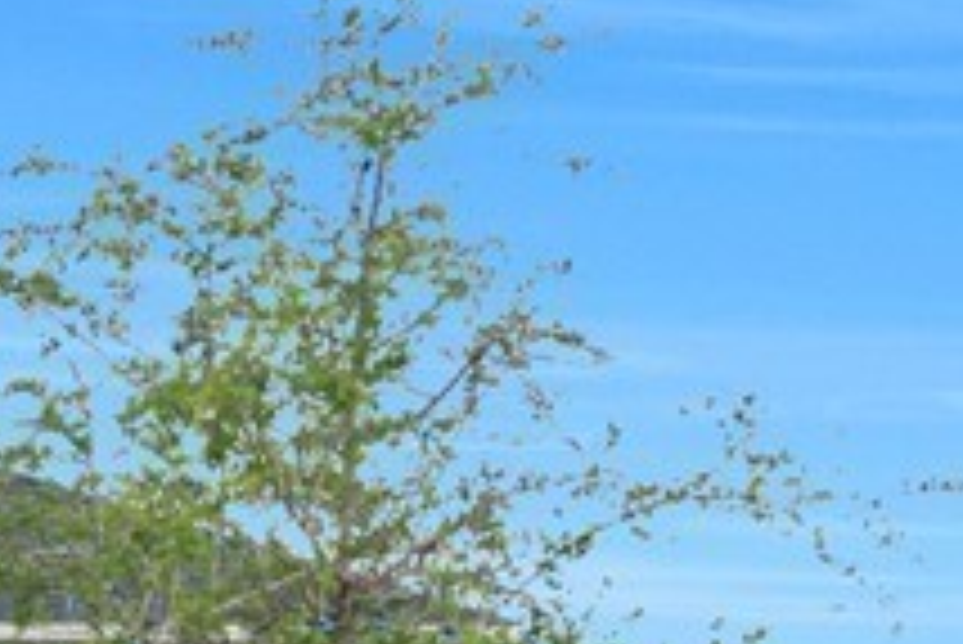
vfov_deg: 8.9
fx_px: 4069
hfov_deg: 11.9
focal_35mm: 152
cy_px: 826
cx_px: -1019
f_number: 5.6
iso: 100
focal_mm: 20
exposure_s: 1/125
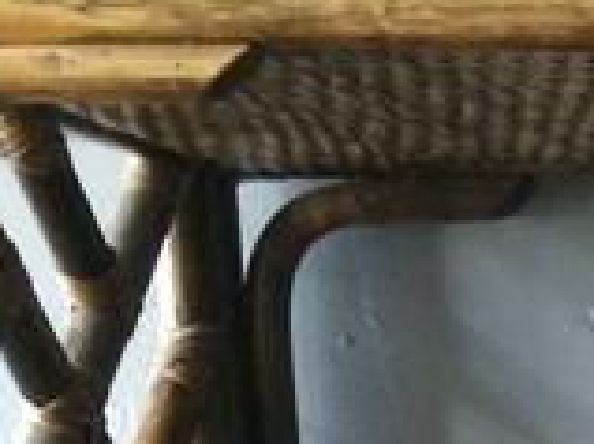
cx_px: 1379
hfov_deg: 10.2
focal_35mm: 170
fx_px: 2915
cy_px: 994
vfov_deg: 8.2
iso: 250
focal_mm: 4.12
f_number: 2.2
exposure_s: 1/30
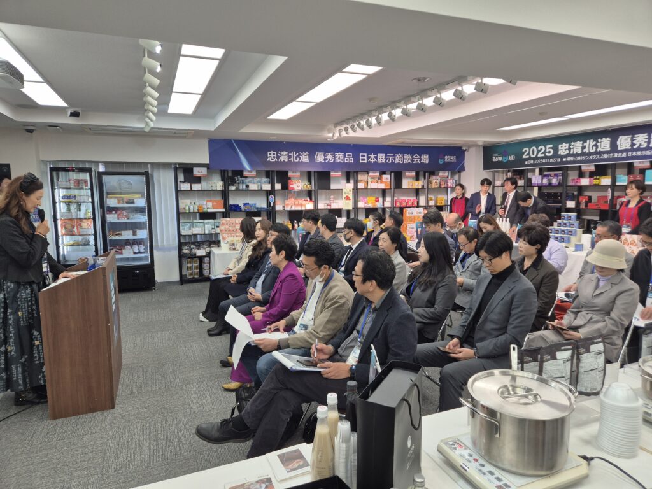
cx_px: 326
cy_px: 244
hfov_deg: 73.9
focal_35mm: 23
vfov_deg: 58.9
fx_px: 433
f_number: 1.8
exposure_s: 1/100
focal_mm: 5.4
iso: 50
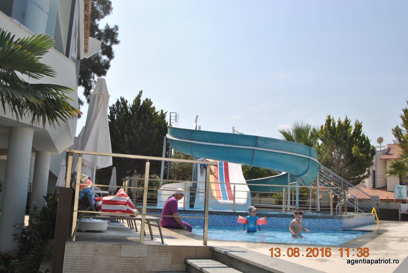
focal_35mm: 36
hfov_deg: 53.1
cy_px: 136
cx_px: 204
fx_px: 409
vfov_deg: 37.0
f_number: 8
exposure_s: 1/250
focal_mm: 24
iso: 100
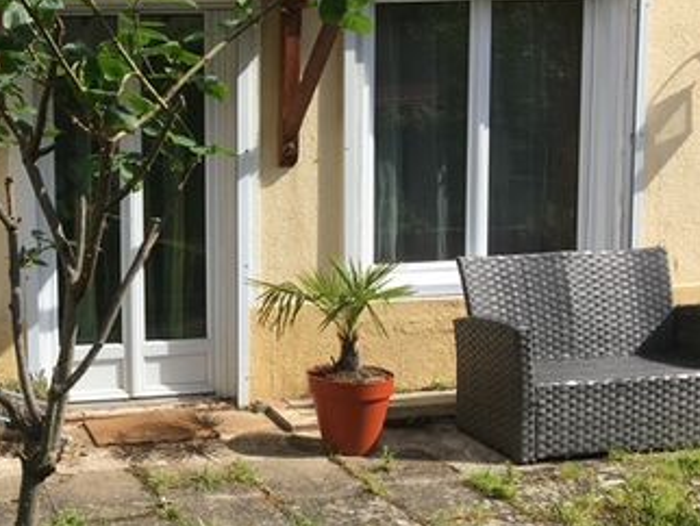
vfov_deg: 27.1
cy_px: 254
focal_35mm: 54
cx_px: 65
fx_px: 1093
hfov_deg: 33.6
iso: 25
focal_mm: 4.15
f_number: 2.2
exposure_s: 1/1131
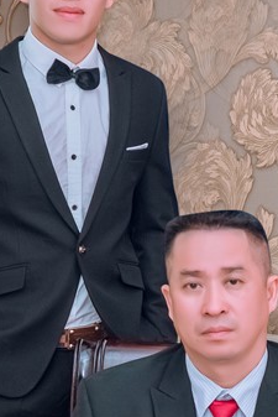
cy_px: 368
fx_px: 1840
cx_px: 261
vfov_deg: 12.8
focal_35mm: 159
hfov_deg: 8.6
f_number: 4
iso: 320
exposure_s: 1/125
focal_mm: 42
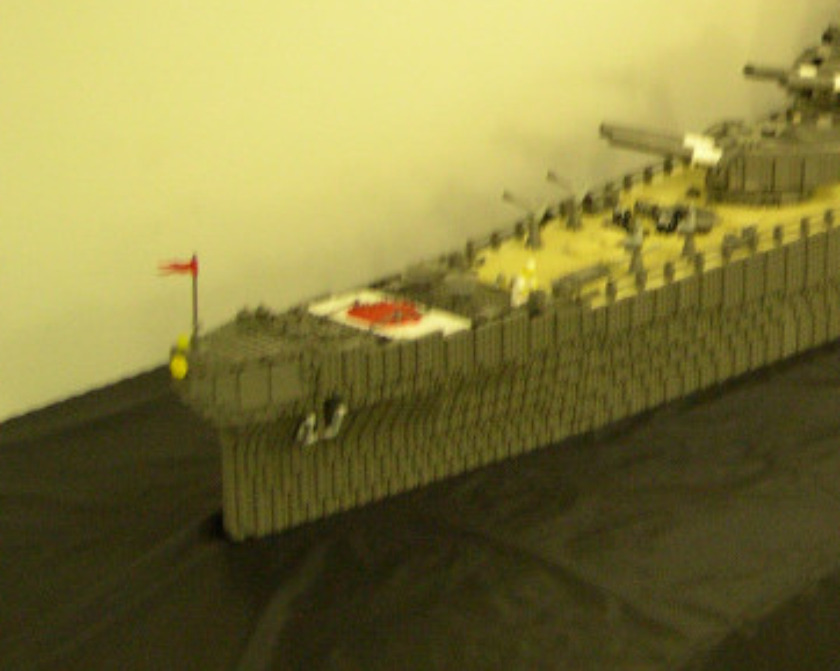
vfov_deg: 18.4
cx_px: 912
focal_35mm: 82
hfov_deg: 22.1
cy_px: 74
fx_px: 2037
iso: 400
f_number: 2.8
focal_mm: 8
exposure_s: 1/10.8
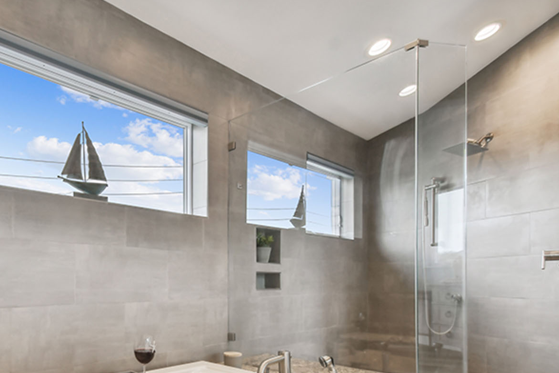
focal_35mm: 23
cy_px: 269
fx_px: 357
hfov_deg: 72.0
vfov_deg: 53.2
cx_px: 155
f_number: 7.1
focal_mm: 10
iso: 100
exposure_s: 1/200
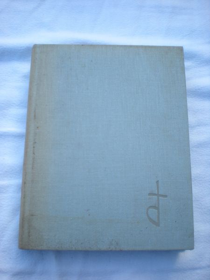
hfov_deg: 37.7
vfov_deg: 49.0
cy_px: 140
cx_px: 105
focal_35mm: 38
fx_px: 307
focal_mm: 6.3
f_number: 3.1
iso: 64
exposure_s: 1/148
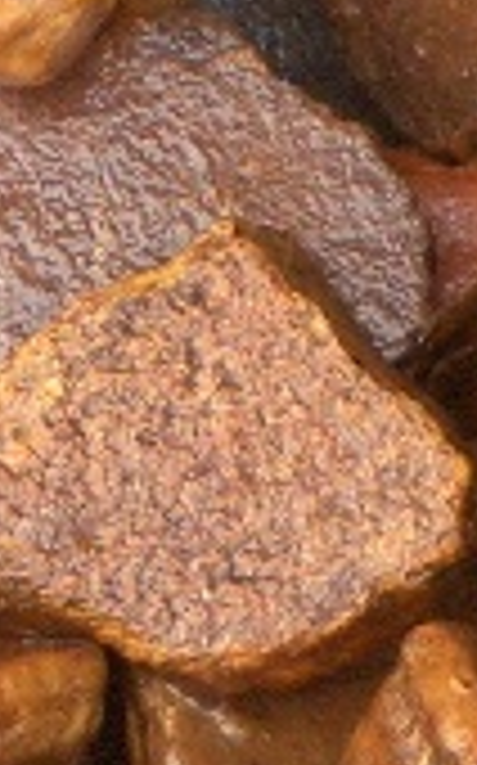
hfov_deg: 2.5
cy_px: 585
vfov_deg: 4.0
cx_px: 22
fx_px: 10897
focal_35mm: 523
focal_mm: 17.4
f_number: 4.8
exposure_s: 1/80
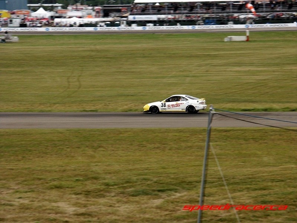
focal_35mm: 200
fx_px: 1716
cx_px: 148
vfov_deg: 7.4
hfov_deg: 9.9
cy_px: 112
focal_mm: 50.69
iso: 100
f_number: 6.7
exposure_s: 1/250
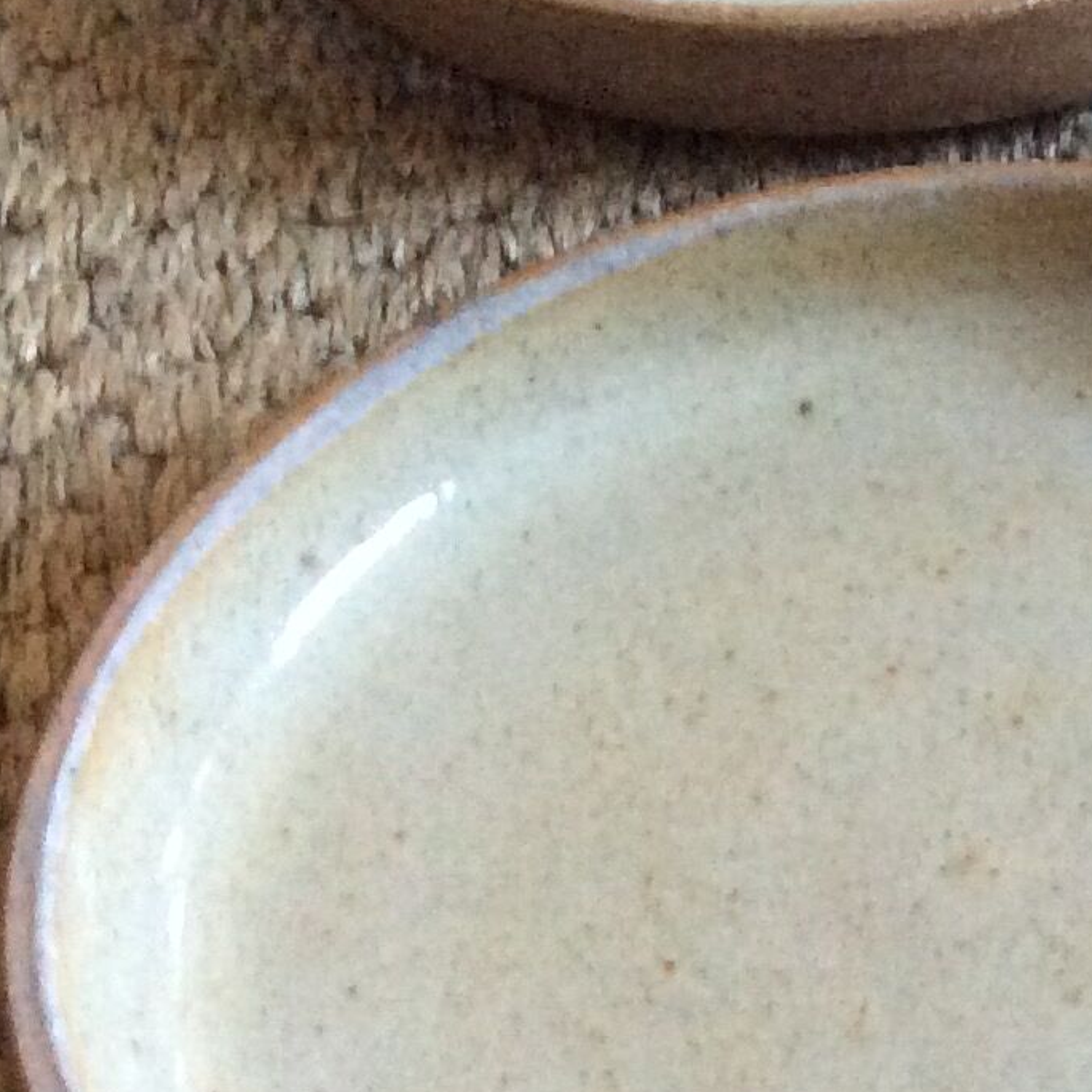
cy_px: 461
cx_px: 1676
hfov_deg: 15.0
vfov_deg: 16.3
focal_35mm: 107
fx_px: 3819
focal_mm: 3.3
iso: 250
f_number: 2.4
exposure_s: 1/17
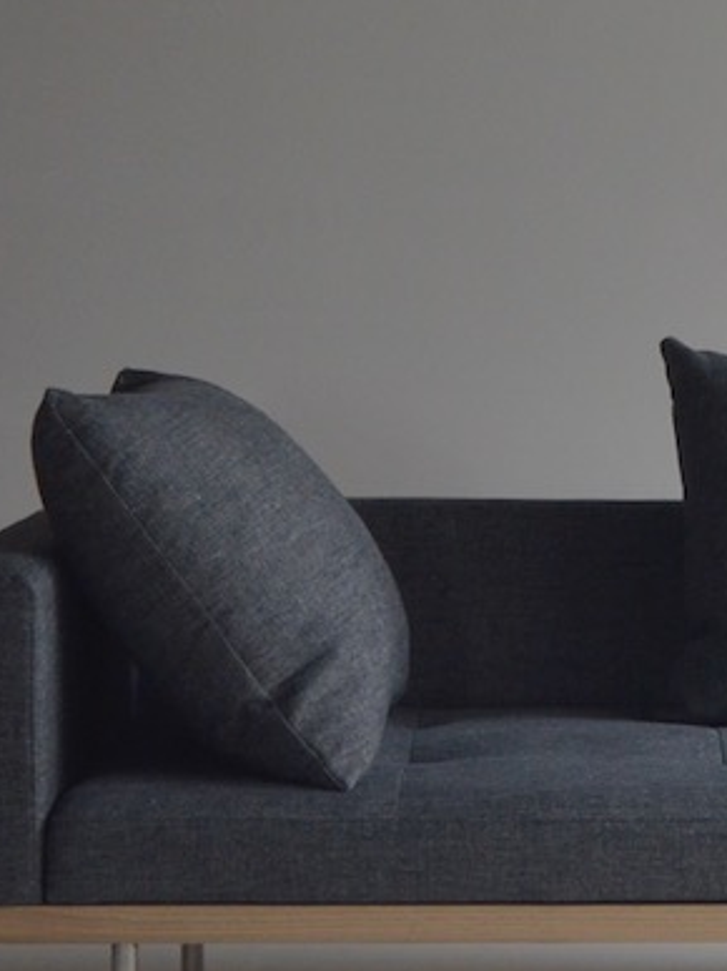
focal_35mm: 134
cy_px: 527
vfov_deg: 14.7
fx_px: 3754
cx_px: 955
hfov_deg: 10.8
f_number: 2.8
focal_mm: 36
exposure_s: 1/1250
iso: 1250
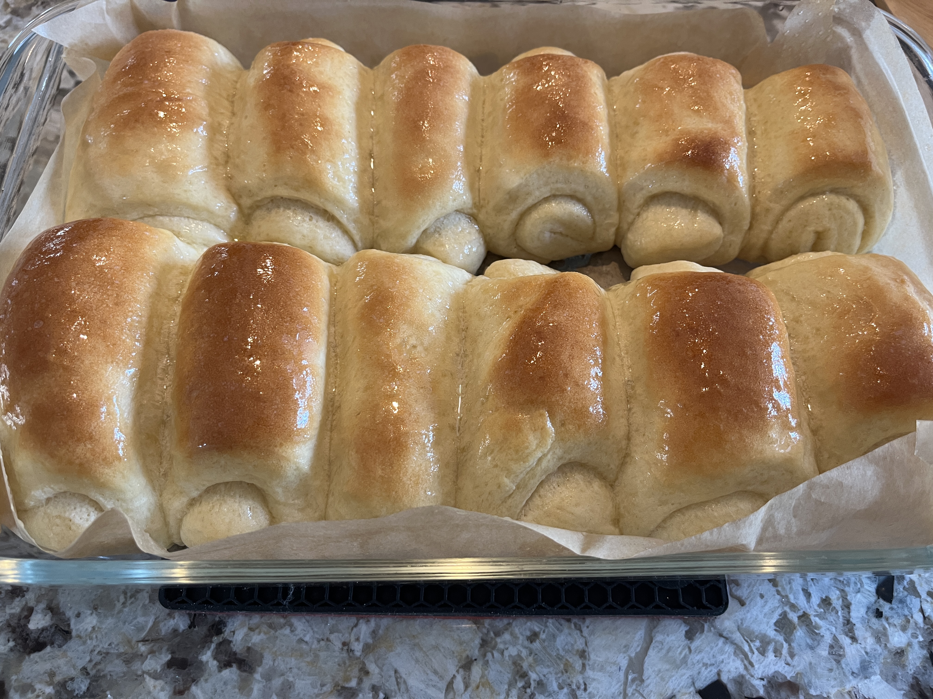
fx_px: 701
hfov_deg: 67.3
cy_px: 350
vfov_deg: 53.1
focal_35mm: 26
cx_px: 466
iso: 160
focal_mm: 5.1
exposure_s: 1/60
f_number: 1.6
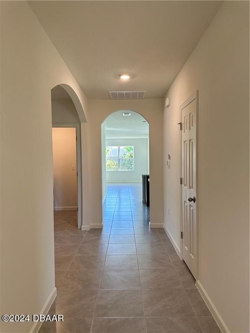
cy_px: 166
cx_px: 125
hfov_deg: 56.8
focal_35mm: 24
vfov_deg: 71.6
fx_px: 231
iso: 125
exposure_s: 1/122
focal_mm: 6.86
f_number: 1.78
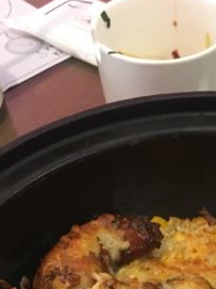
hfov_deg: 19.1
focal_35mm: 75
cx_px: 210
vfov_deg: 23.3
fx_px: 624
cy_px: 366
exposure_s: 1/25
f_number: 2.2
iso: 200
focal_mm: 4.15
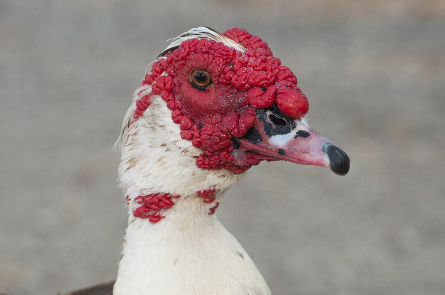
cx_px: 222
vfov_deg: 4.7
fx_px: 3611
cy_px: 148
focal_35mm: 292
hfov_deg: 7.1
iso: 400
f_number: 11
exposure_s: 1/125
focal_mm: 195
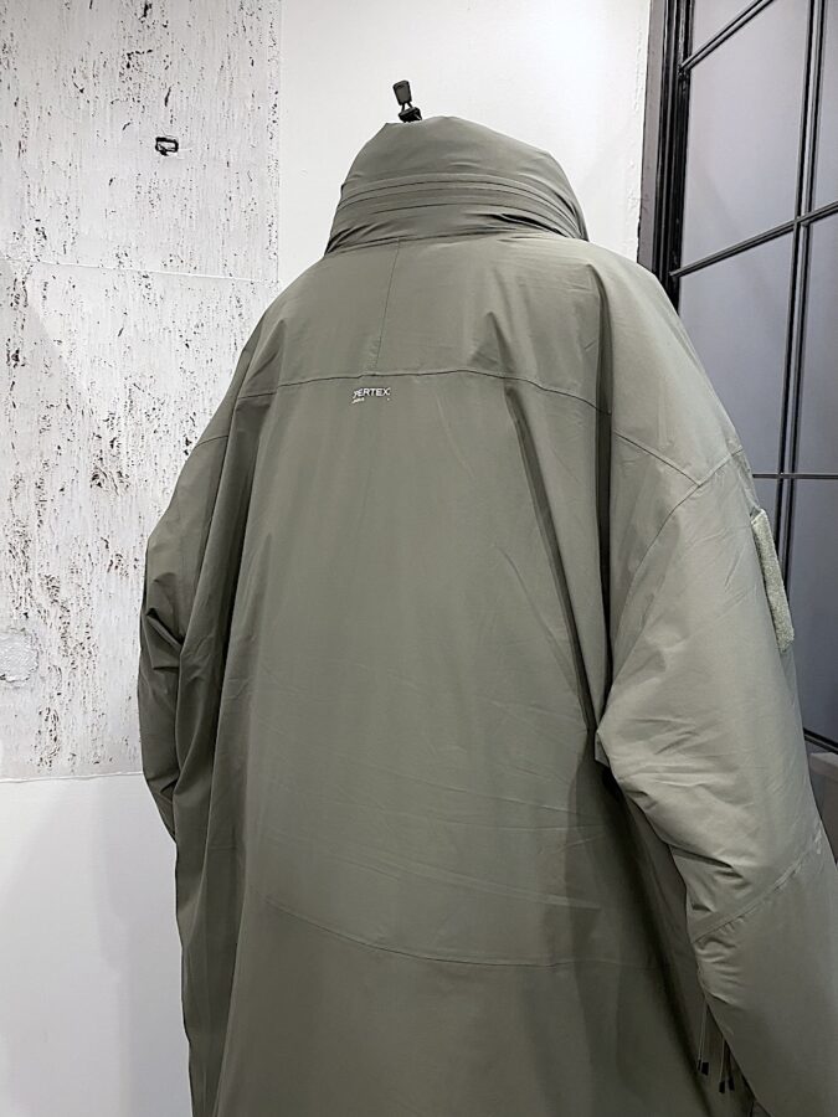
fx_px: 839
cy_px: 558
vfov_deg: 67.3
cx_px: 419
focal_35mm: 26
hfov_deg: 53.1
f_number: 1.8
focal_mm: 4.25
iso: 250
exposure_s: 1/60
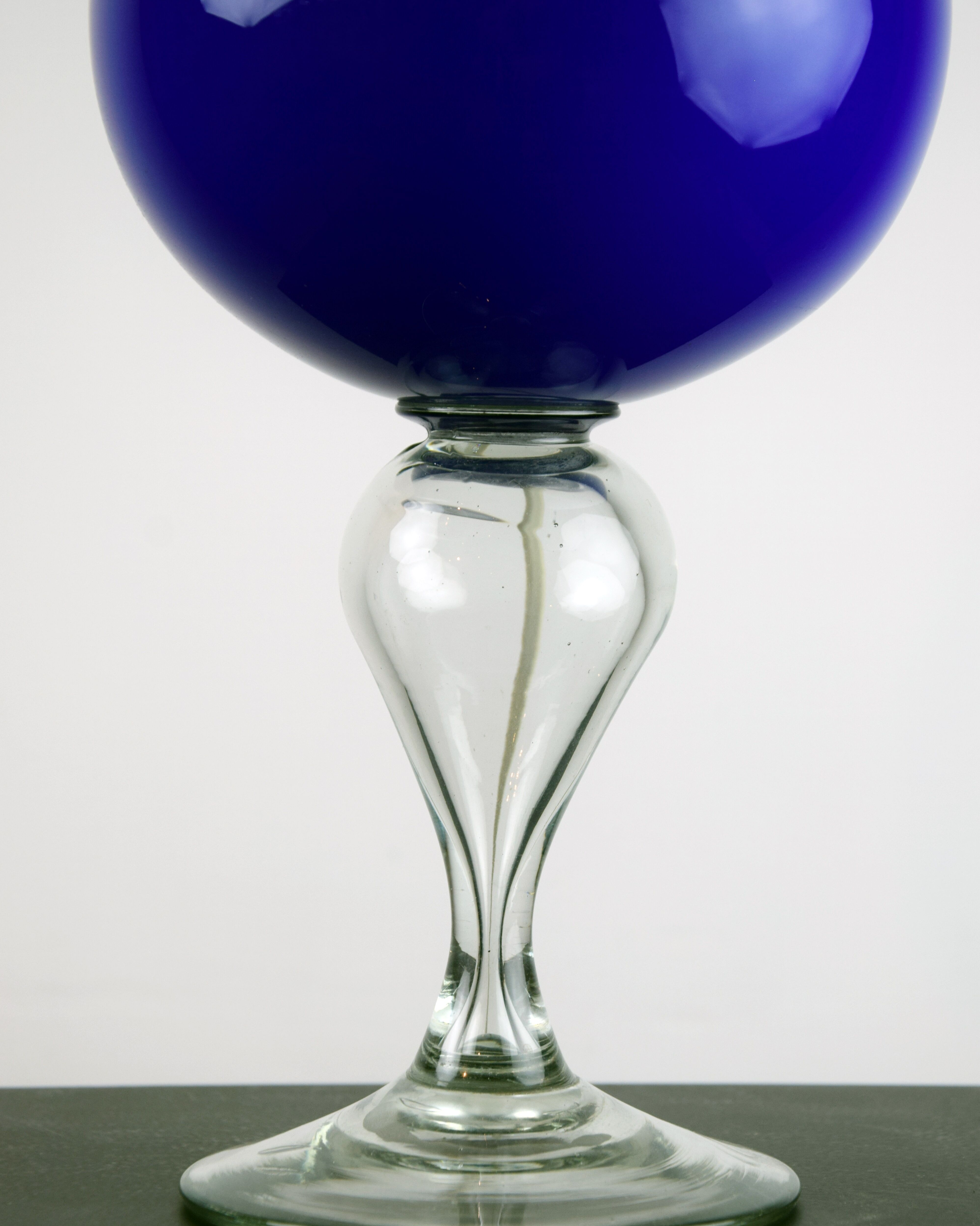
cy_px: 648
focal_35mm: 112
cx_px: 492
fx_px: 4060
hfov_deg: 13.8
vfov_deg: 17.2
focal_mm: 66
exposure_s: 1/200
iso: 400
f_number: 7.1
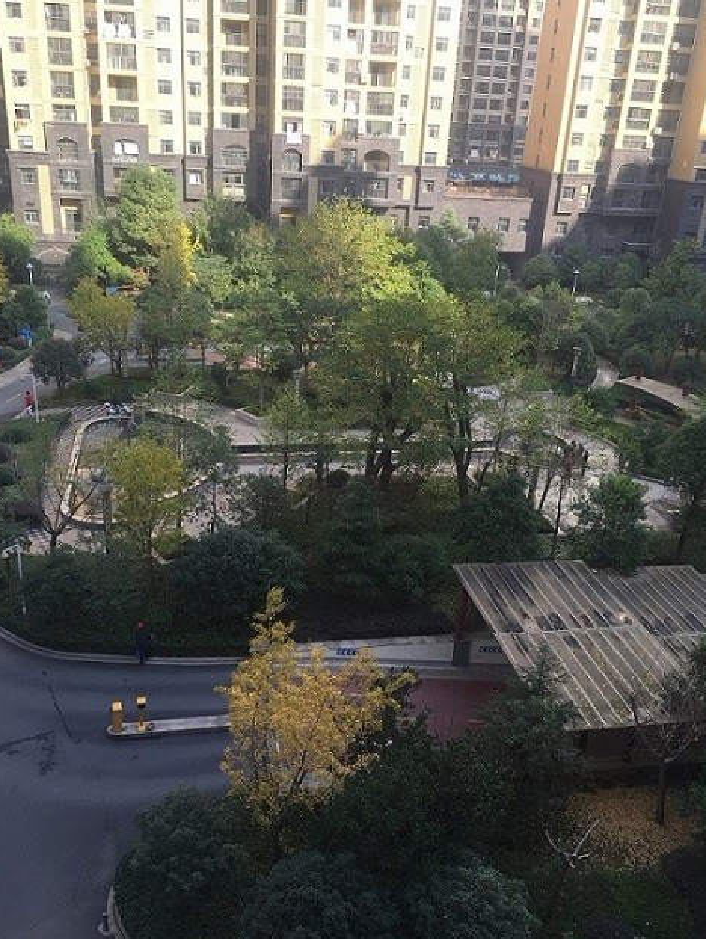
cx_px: 347
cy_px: 490
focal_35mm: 31
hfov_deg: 45.5
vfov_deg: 58.3
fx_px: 841
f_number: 2.2
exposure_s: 1/449
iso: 32
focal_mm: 4.15
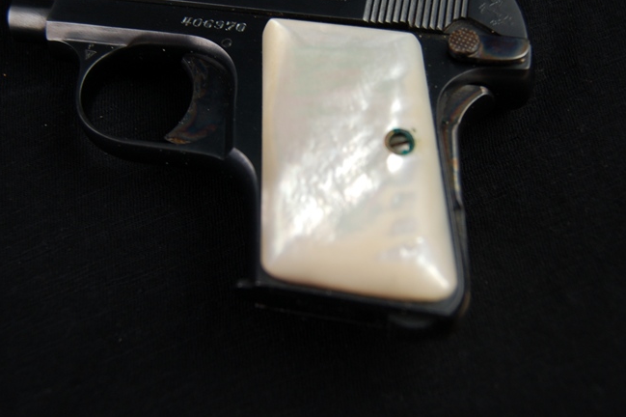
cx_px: 292
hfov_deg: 39.6
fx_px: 869
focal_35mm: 50
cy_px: 132
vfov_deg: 26.8
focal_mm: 24
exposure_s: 1/60
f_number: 4
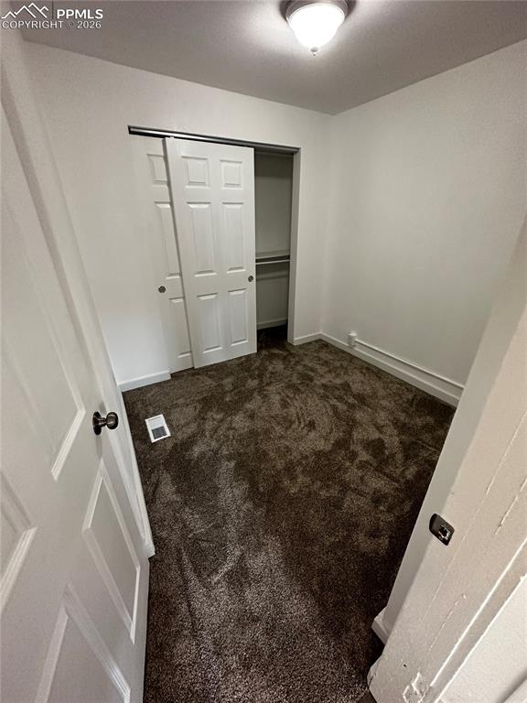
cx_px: 264
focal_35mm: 14
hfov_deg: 85.7
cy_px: 352
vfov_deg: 102.1
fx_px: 284
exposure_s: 1/120
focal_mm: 2.22
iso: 320
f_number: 2.2
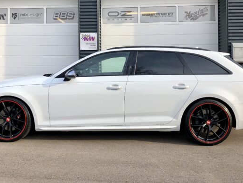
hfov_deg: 48.9
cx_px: 114
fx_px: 267
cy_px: 65
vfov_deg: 37.4
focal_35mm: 38
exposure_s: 1/842
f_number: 1.8
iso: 20
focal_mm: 3.99
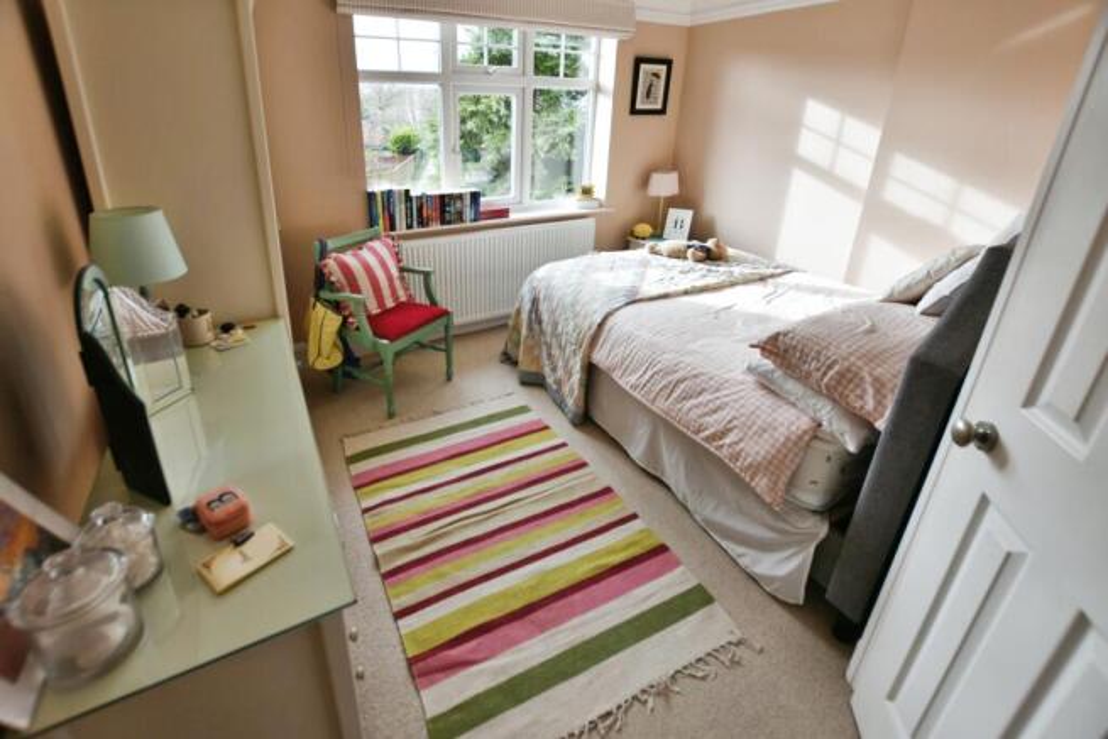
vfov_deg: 77.4
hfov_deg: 100.4
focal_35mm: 15
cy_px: 370
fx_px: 462
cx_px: 554
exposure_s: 1/60
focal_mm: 10
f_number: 4
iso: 100
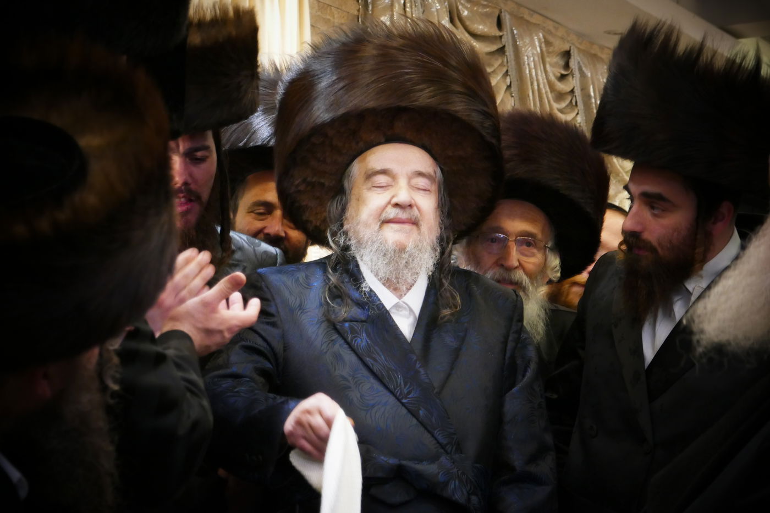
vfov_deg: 13.7
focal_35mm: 100
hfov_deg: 20.4
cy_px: 256
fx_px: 2138
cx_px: 385
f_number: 5.2
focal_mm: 36.6
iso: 1600
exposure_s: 1/40
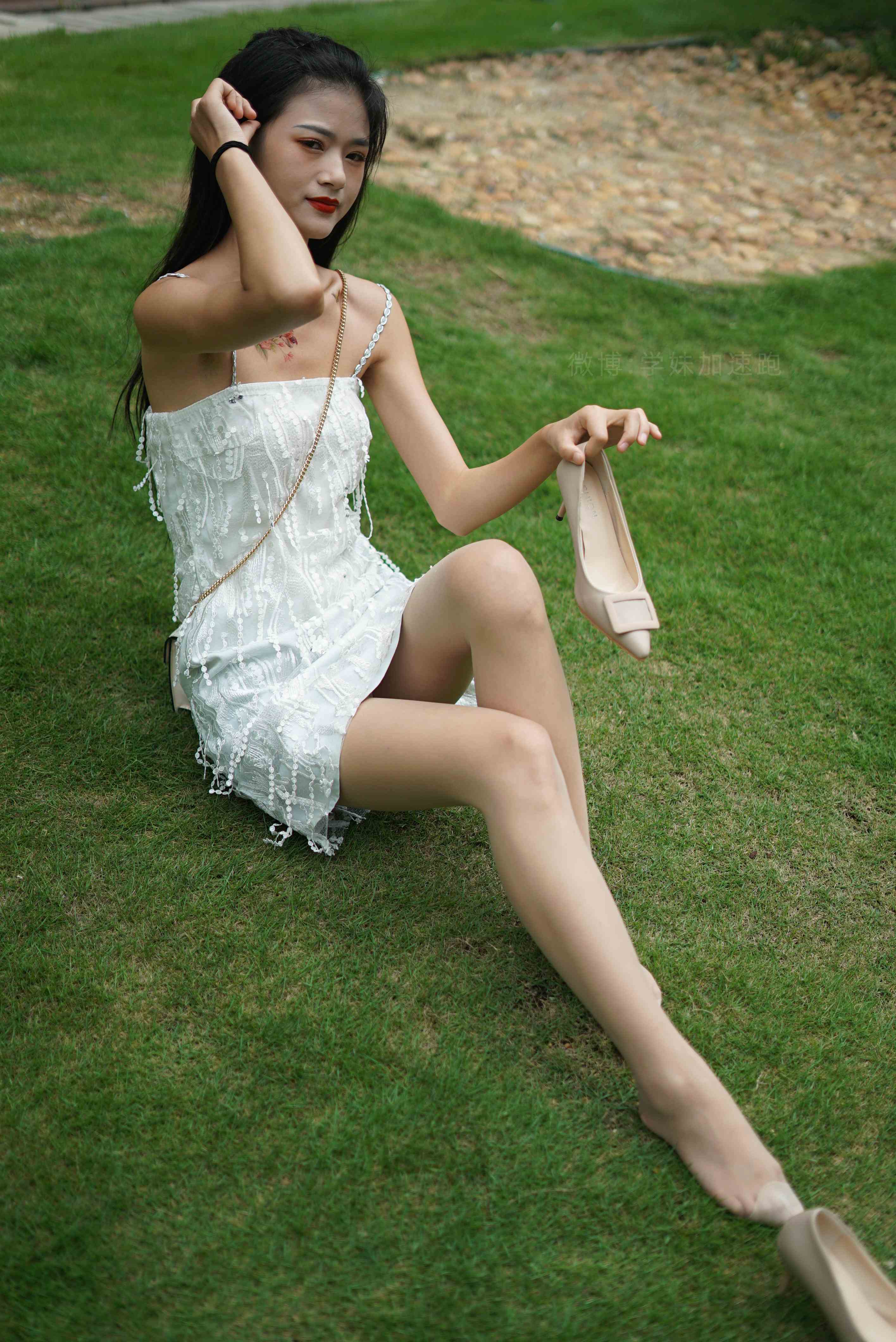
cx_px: 448
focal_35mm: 50
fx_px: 1864
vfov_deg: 39.6
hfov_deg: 27.0
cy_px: 671
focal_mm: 50
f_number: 1.8
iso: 200
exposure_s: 1/4000
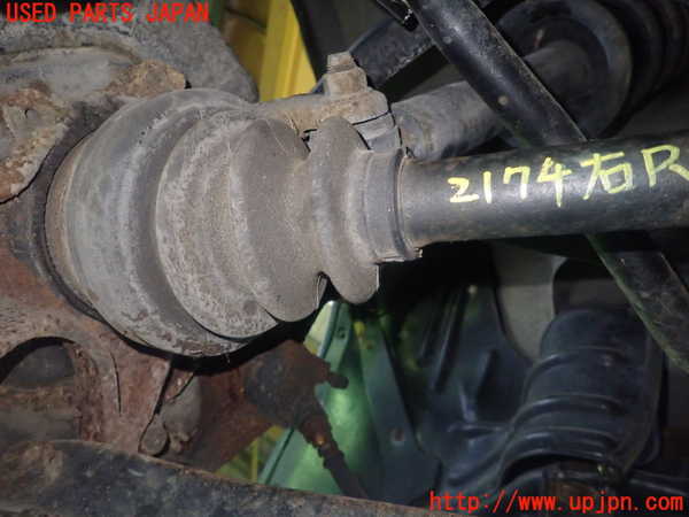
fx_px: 498
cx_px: 344
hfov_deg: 69.4
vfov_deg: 54.9
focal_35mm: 25
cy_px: 258
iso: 640
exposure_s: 1/30
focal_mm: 4.5
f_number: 2
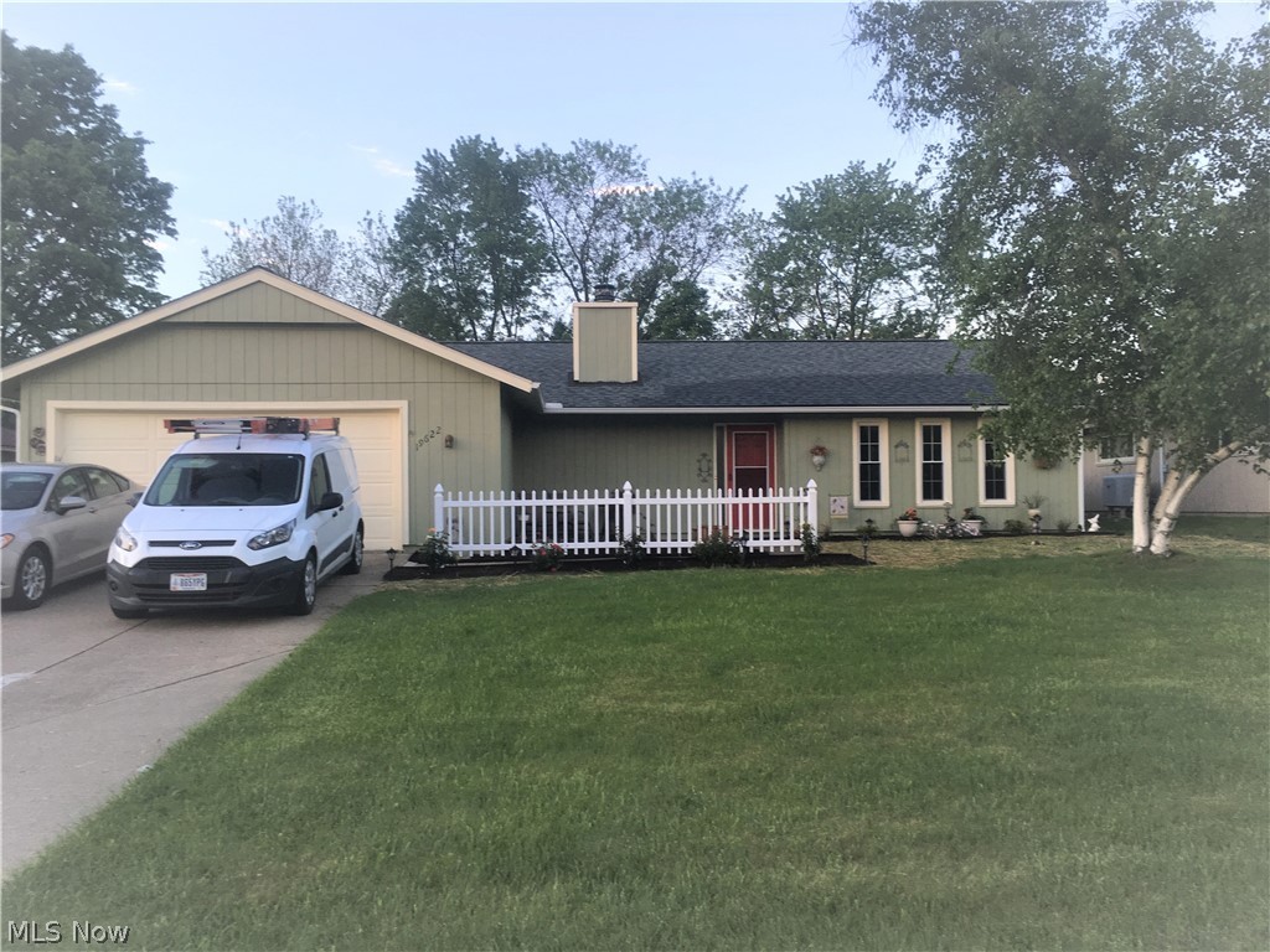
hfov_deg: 61.7
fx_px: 1064
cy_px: 476
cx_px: 635
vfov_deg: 48.2
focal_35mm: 29
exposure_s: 1/50
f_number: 2.2
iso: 32
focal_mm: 4.15
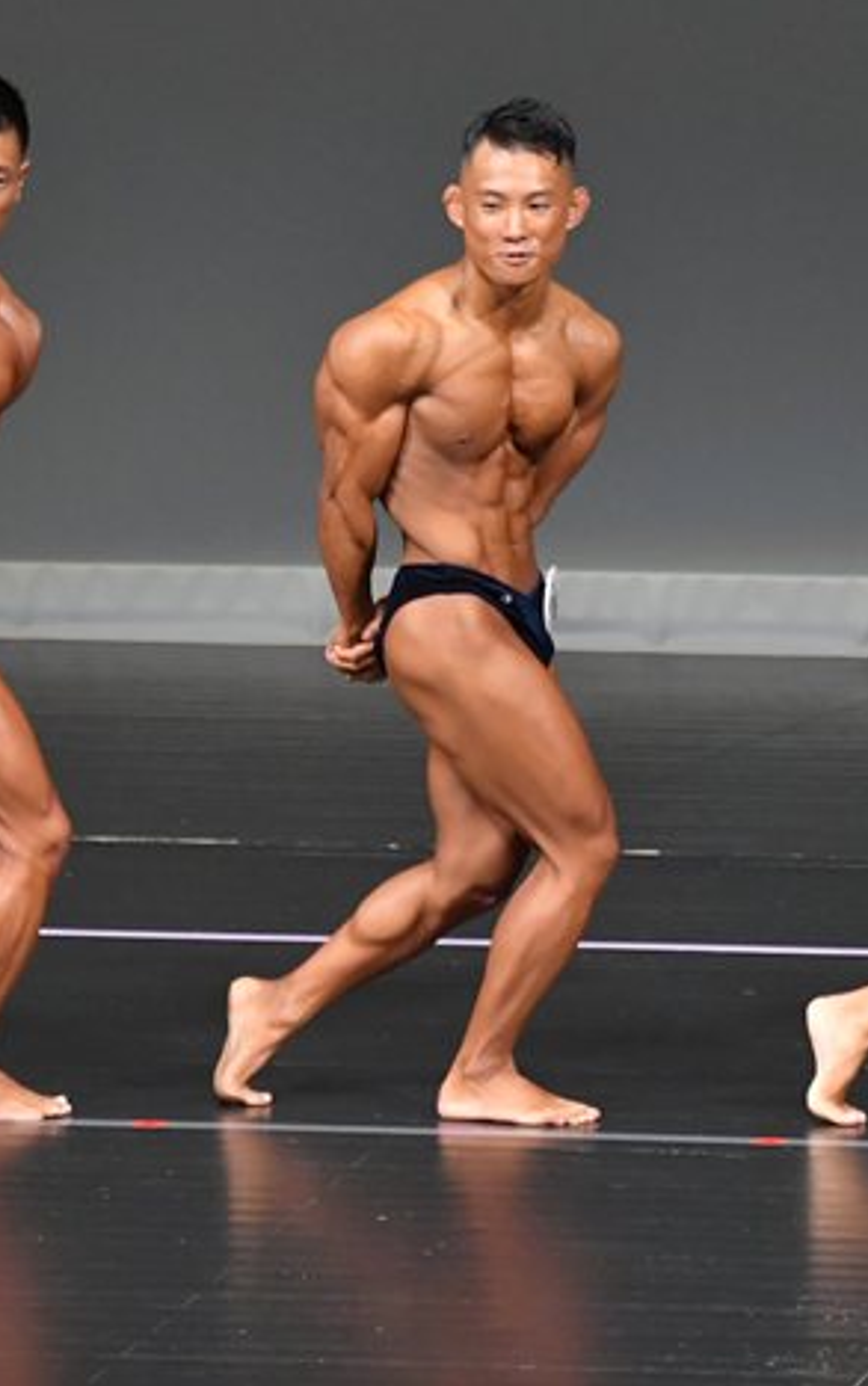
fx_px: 20073
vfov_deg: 4.0
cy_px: 646
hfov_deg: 2.5
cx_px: 475
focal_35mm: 531
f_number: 5.6
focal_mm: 210
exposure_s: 1/400
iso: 5000
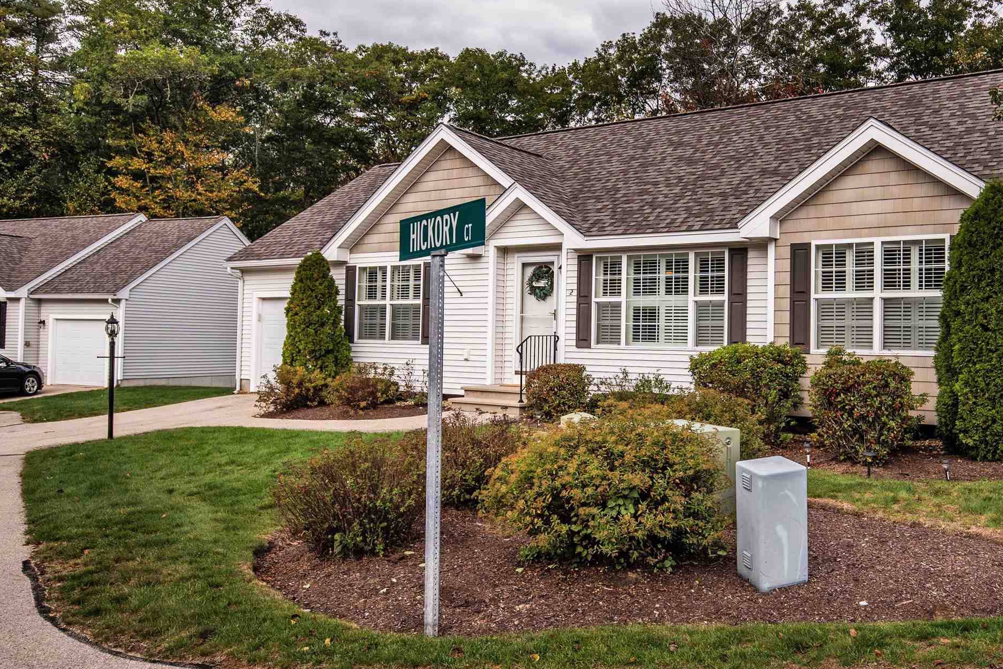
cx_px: 627
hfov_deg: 56.5
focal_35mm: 33
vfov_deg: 39.9
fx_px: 919
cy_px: 298
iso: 100
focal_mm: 20
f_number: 4.5
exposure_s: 1/250
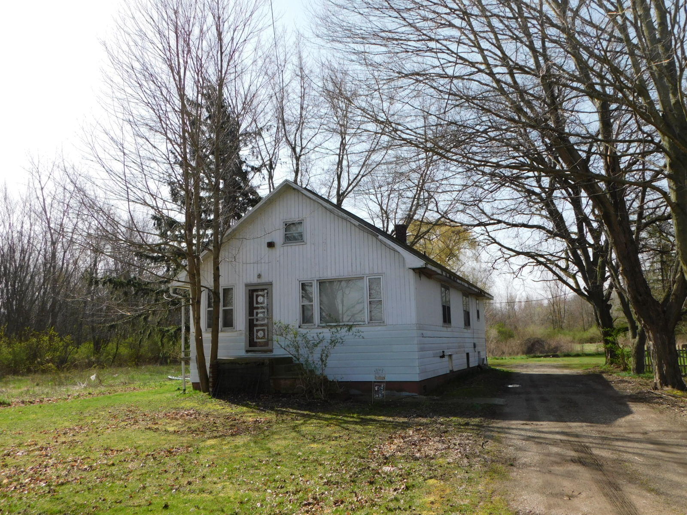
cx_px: 344
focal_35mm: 30
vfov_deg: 46.8
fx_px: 595
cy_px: 258
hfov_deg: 60.0
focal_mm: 5.3
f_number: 3.2
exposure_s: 1/800
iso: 125
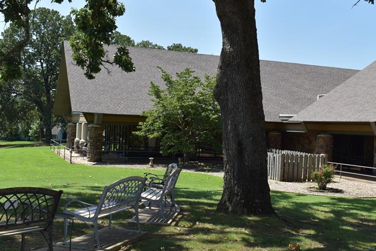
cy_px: 131
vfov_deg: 28.6
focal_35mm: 47
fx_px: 491
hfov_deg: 41.9
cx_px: 209
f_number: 8
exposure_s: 1/200
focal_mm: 24
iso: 100
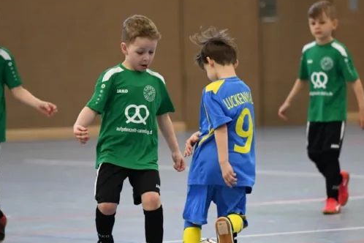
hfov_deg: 5.0
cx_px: 208
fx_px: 4155
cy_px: 170
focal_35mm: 411
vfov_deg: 3.3
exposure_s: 1/1250
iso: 8000
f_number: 2.8
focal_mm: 200
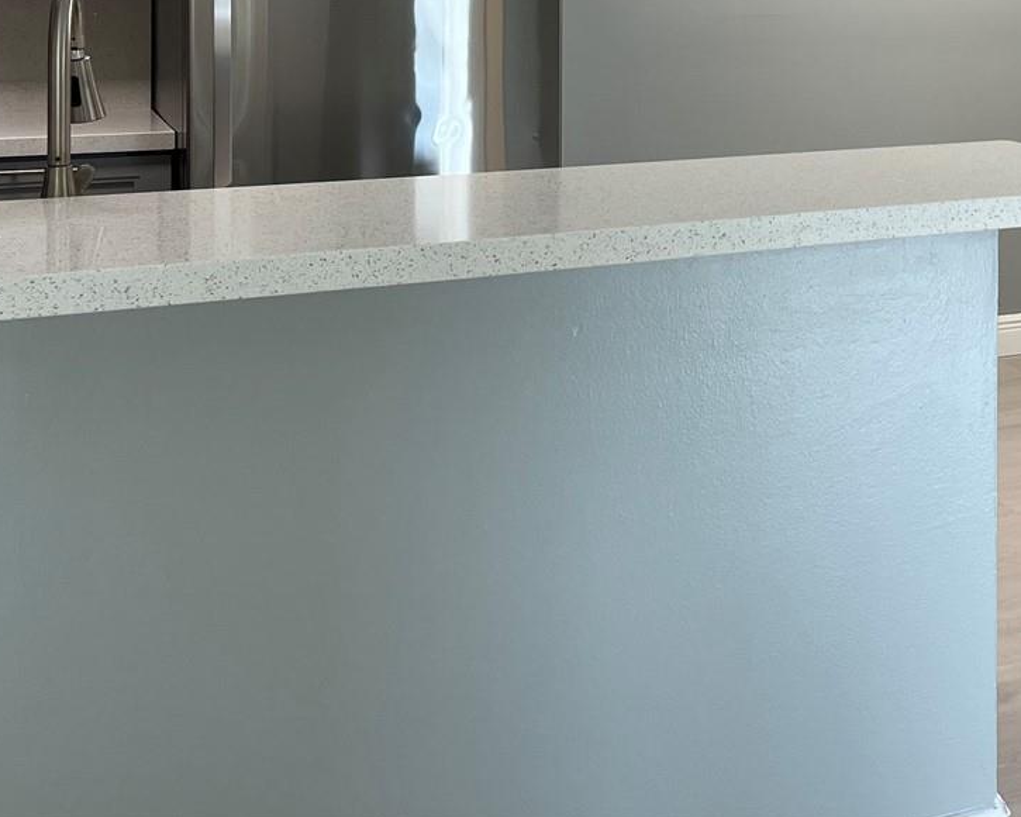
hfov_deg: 32.1
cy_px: -21
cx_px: 904
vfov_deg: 25.6
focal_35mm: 56
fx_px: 1692
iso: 80
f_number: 1.6
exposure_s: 1/120
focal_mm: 5.1
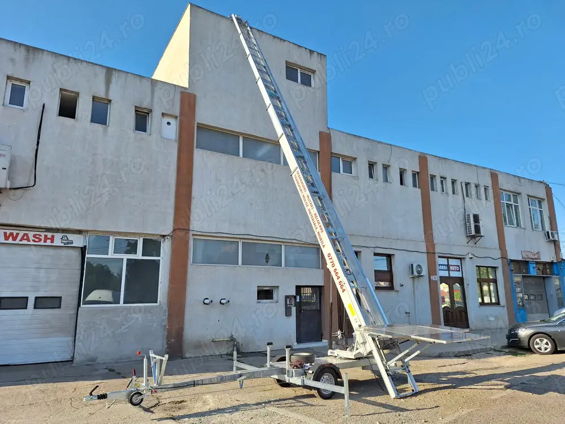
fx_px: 375
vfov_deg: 58.9
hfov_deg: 73.9
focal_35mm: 23
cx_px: 282
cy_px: 212
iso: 40
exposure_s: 1/2020
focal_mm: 5.54
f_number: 1.8
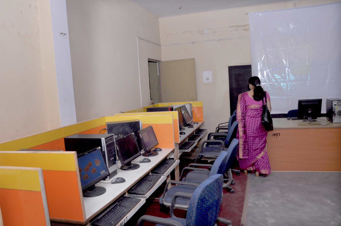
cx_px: 170
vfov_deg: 47.8
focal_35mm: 27
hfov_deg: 67.4
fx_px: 255
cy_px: 113
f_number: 6.3
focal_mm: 18
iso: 200
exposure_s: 1/125
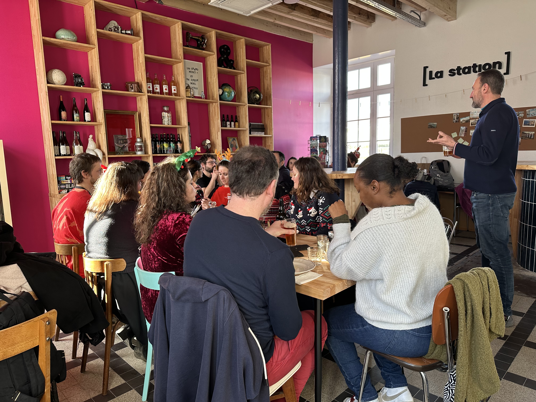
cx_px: 268
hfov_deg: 71.6
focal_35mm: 24
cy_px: 201
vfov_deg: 56.8
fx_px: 372
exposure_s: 1/121
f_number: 1.78
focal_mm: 6.86
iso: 125
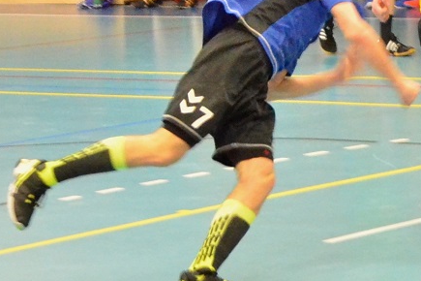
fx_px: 2179
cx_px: 496
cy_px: 66
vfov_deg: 7.4
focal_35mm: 186
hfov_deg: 10.8
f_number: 5.6
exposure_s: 1/125
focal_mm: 45
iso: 5600
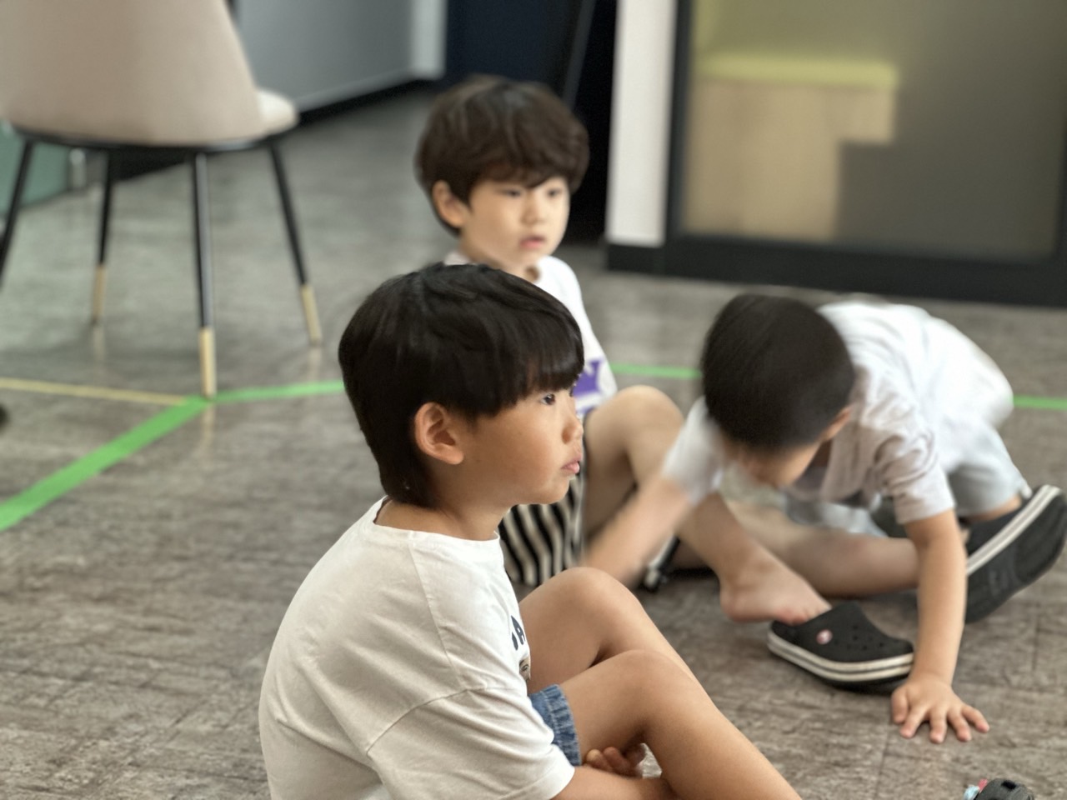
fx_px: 2373
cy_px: 400
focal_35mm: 77
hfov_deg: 25.3
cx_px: 534
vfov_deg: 19.1
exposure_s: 1/30
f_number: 2.8
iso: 400
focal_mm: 9
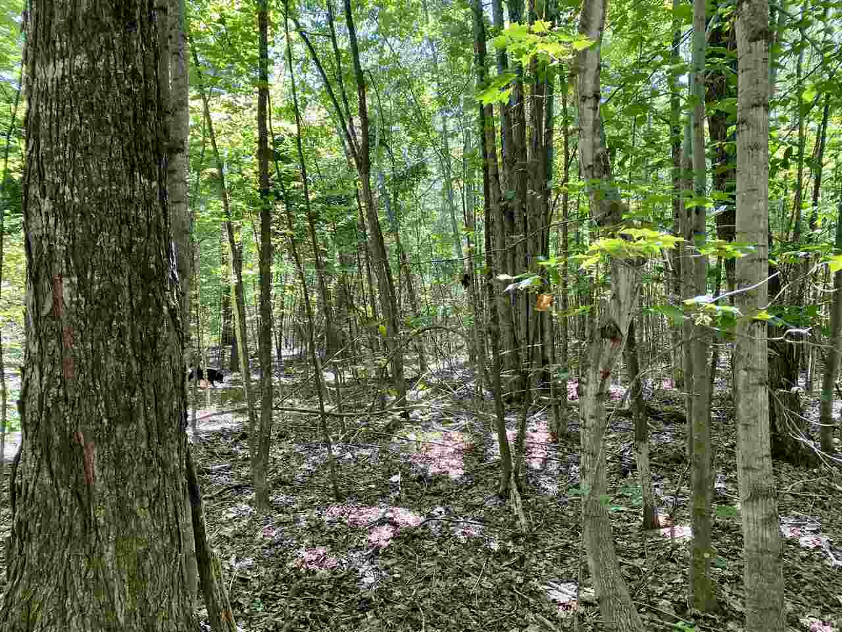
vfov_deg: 53.1
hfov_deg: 67.3
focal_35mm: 26
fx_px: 632
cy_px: 316
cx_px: 421
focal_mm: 4.25
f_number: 1.8
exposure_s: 1/121
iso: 80
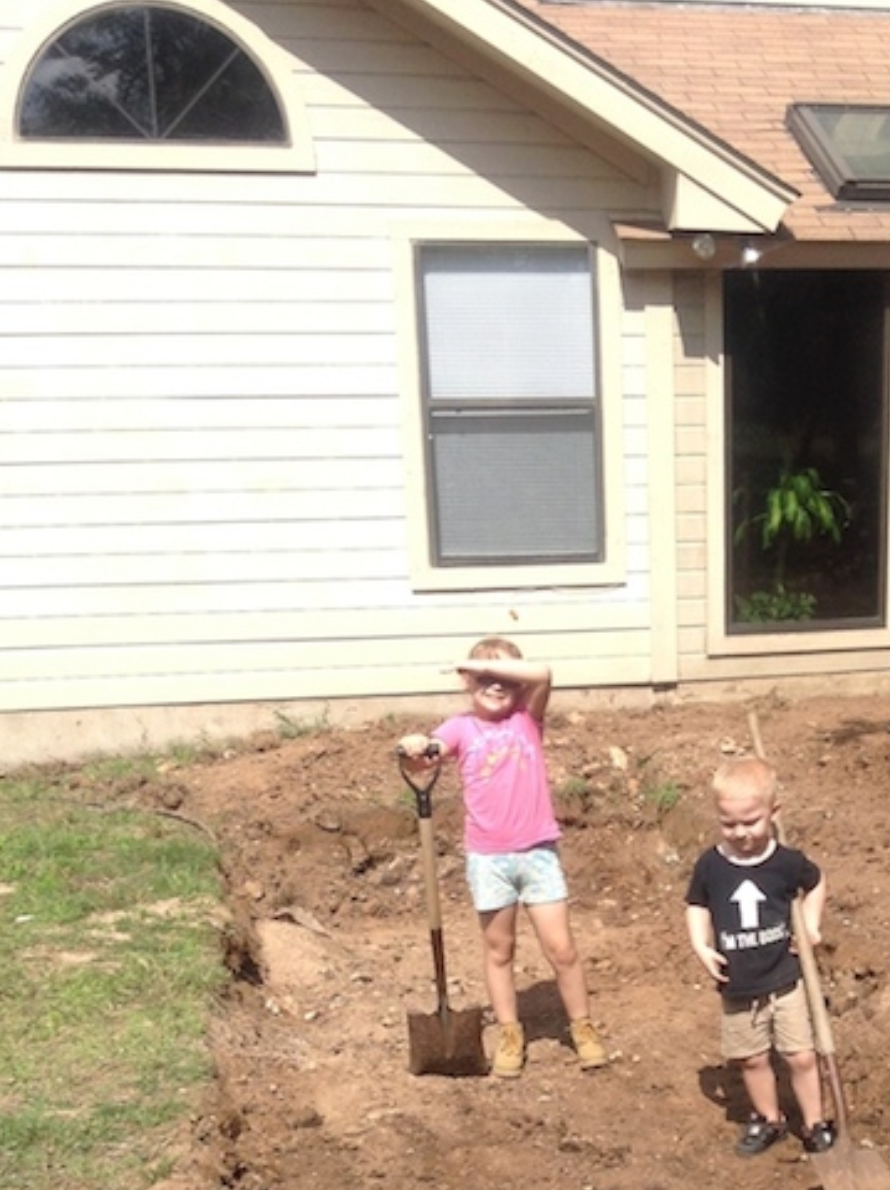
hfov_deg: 26.0
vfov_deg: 34.2
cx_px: 724
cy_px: 900
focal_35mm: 55
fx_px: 1889
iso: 32
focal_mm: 3.3
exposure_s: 1/1182
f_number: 2.4
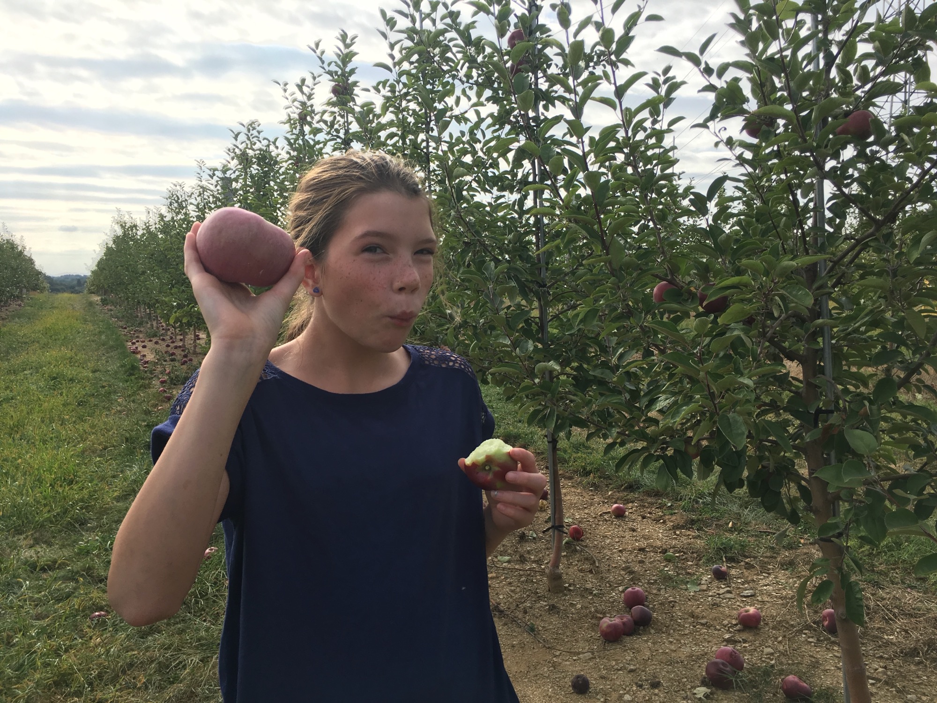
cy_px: 352
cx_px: 468
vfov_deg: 48.2
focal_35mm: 29
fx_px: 785
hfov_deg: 61.7
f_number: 2.2
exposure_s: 1/884
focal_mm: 4.15
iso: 25
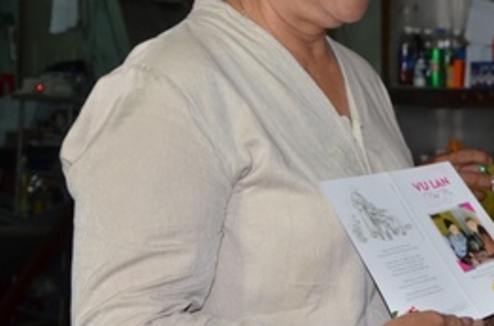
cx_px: 535
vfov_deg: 16.4
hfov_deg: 23.4
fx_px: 1122
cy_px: 59
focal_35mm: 82
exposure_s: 1/60
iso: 1000
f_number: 5
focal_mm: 22
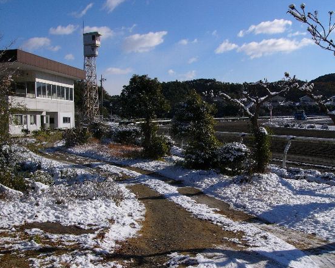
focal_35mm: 41
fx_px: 406
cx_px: 145
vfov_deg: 36.5
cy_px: 123
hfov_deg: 44.7
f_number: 8
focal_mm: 6
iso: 100
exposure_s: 1/2000
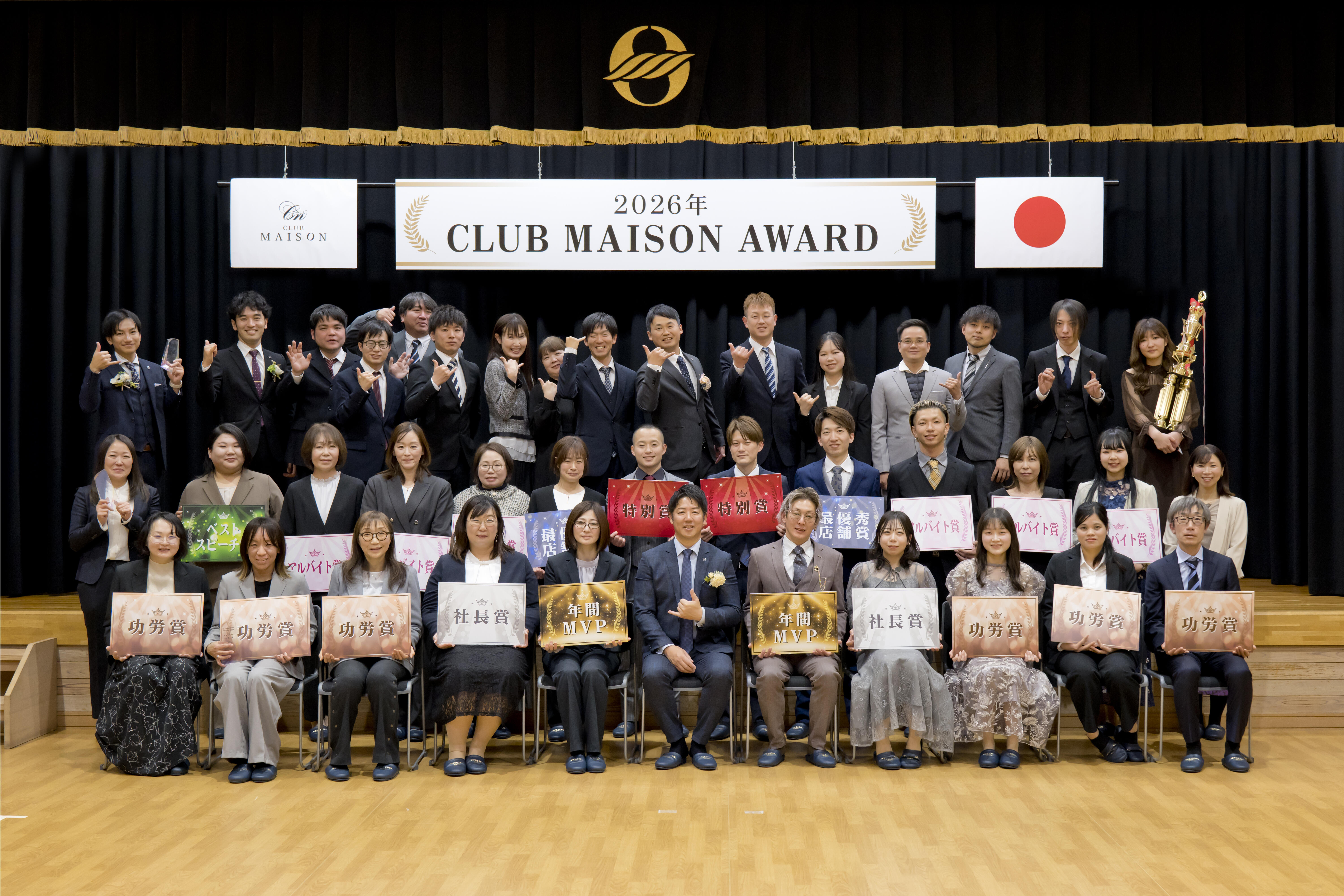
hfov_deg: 39.6
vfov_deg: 27.0
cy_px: 448
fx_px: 1867
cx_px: 672
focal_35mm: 50
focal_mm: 50
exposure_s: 1/160
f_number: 5.6
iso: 4000
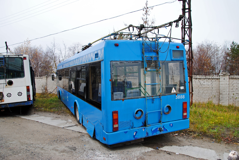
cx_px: 120
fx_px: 179
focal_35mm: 27
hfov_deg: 67.3
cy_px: 80
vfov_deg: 48.0
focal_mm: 18
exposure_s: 1/125
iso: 110
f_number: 5.6
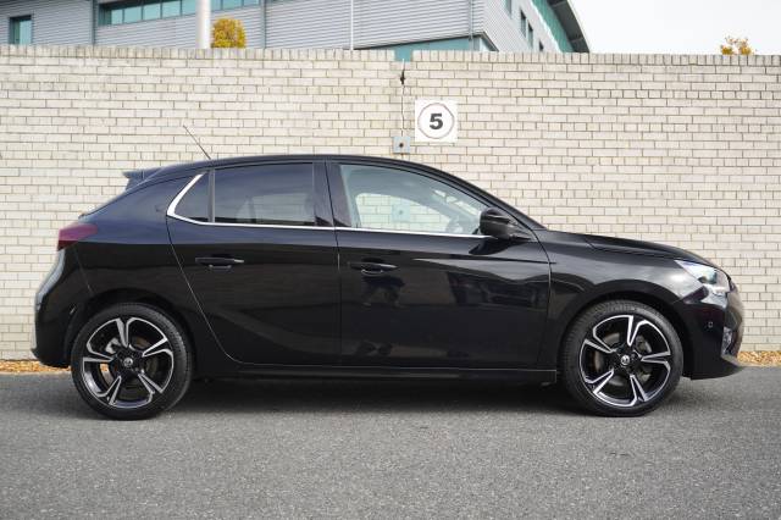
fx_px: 781
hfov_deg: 53.2
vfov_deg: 36.8
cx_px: 390
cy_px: 260
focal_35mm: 36
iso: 100
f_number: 5
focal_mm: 24
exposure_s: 1/80
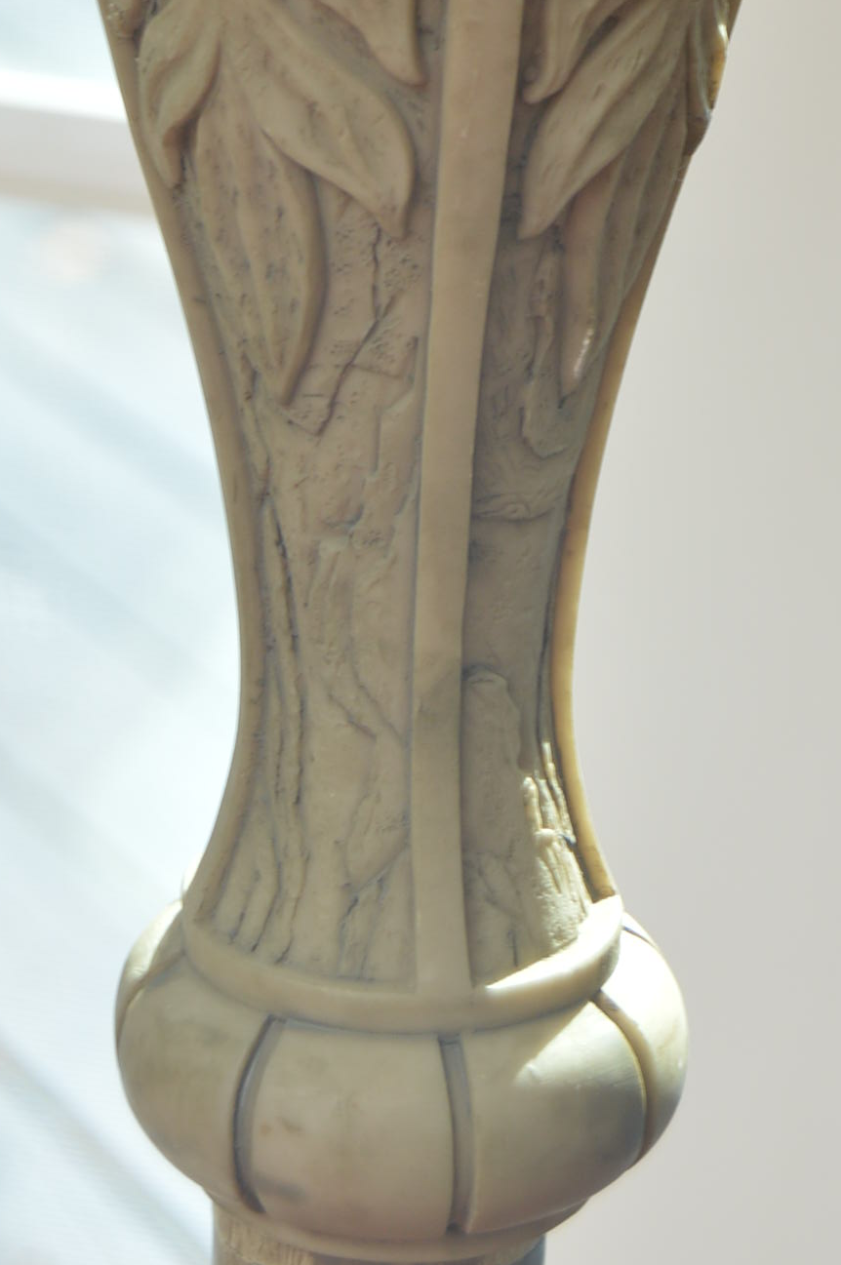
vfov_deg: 12.1
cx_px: 415
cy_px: -178
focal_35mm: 167
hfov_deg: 8.2
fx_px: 5864
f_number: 7.1
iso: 200
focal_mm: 48
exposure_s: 1/100
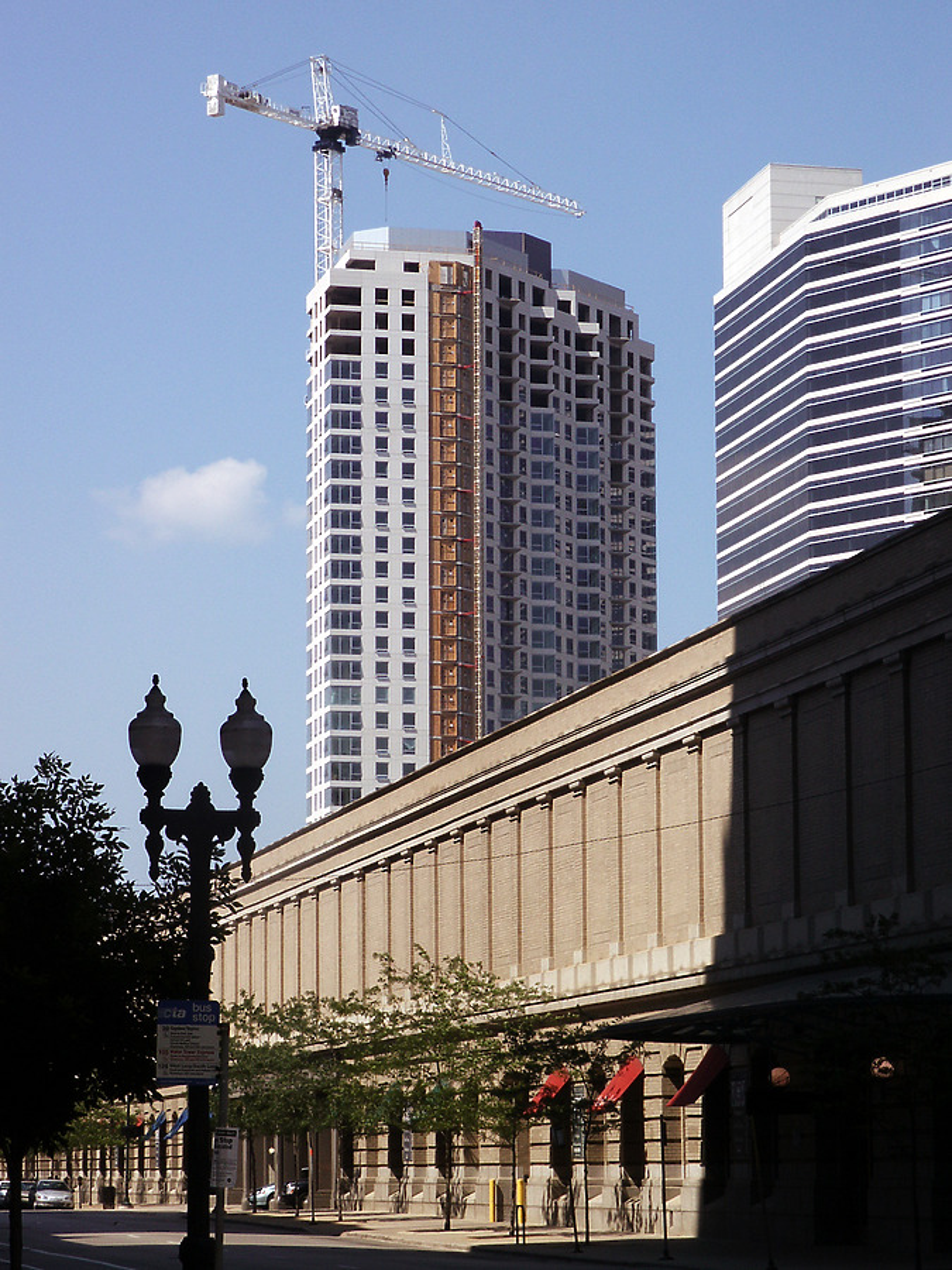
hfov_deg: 13.7
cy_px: 635
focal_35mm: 108
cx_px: 476
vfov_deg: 18.2
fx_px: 3960
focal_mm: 22.08
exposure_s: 1/250
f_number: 8
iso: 64
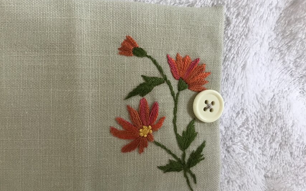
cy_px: 102
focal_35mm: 33
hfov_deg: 58.1
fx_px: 275
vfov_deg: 38.3
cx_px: 153
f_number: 2.4
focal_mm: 3.3
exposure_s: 1/30
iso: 32
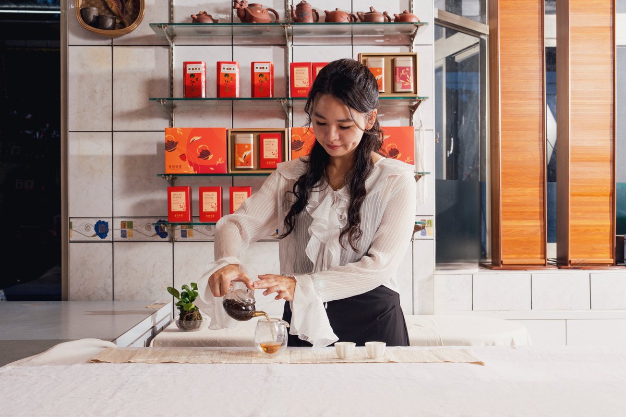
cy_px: 208
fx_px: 887
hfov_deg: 38.9
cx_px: 313
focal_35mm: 51
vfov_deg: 26.5
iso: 200
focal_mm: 34
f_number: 5.6
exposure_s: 1/160
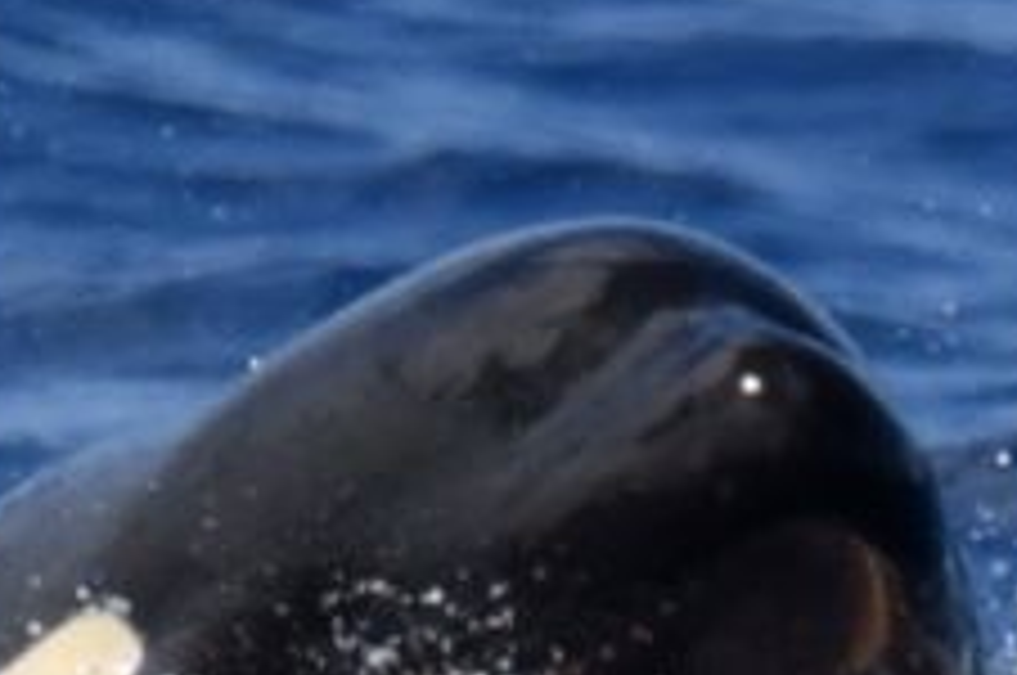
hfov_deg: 1.2
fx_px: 47871
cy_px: 734
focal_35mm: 1697
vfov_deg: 0.8
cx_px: 436
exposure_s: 1/8000
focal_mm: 480
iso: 1000
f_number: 6.3
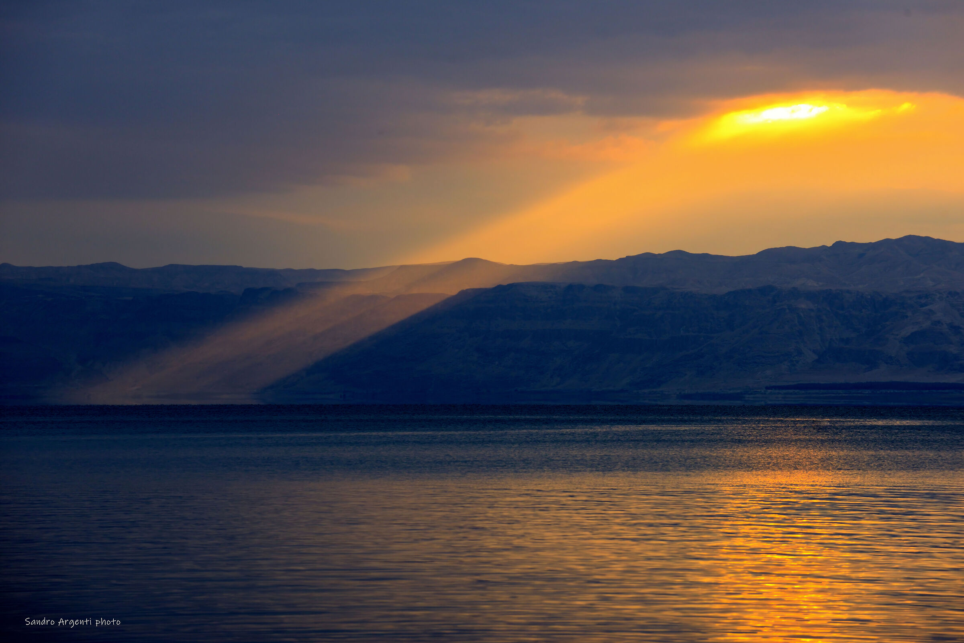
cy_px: 322
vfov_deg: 6.9
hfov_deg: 10.3
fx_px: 5357
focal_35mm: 200
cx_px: 482
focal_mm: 200
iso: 400
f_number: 8
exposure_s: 1/50
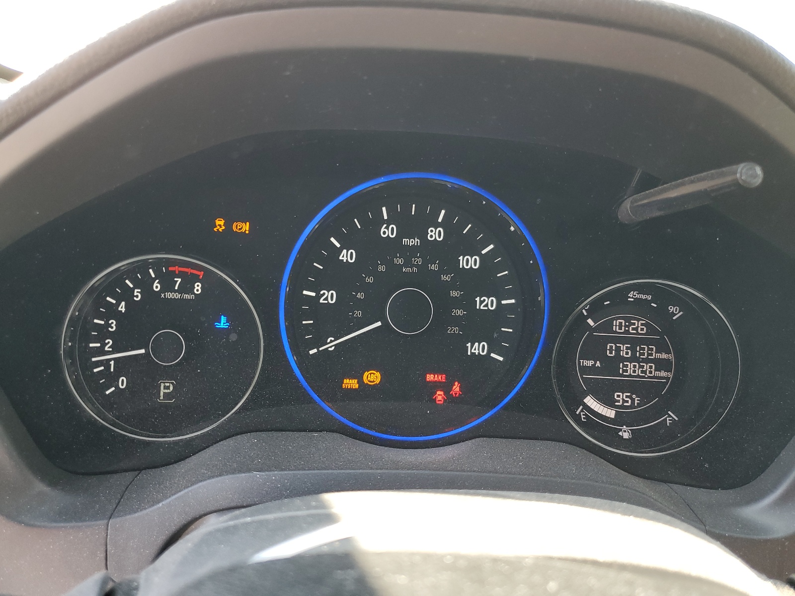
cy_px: 298
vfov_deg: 53.1
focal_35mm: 26
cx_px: 398
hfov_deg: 67.3
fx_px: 597
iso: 65
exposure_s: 1/120
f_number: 1.5
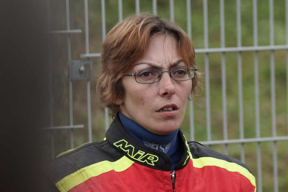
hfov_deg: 4.6
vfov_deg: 3.1
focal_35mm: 450
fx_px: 3600
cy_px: 96
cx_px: 144
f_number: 5.6
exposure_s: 1/640
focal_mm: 300
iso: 320
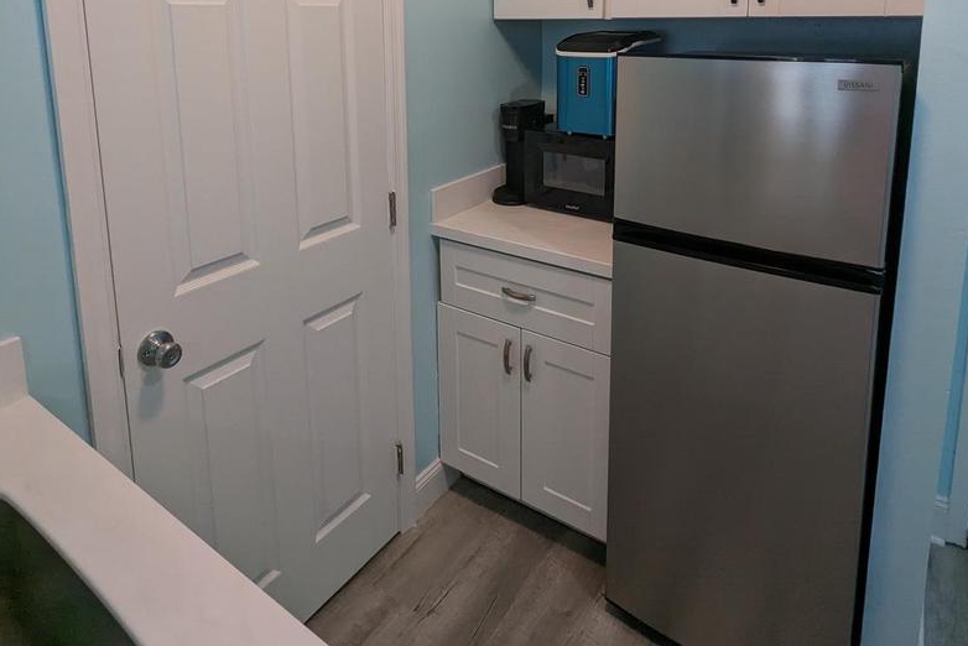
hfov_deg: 76.1
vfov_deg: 51.3
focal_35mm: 23
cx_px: 496
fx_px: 619
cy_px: 118
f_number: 2.2
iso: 126
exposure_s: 1/120
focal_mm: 2.35
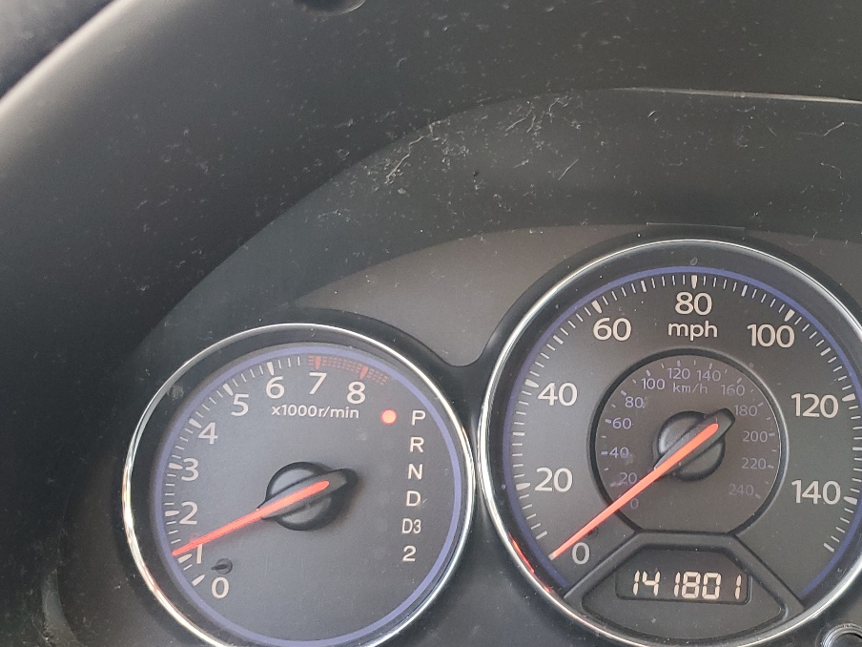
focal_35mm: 46
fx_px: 1145
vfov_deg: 31.4
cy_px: 407
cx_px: 635
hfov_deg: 40.2
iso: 89
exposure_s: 1/120
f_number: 1.5
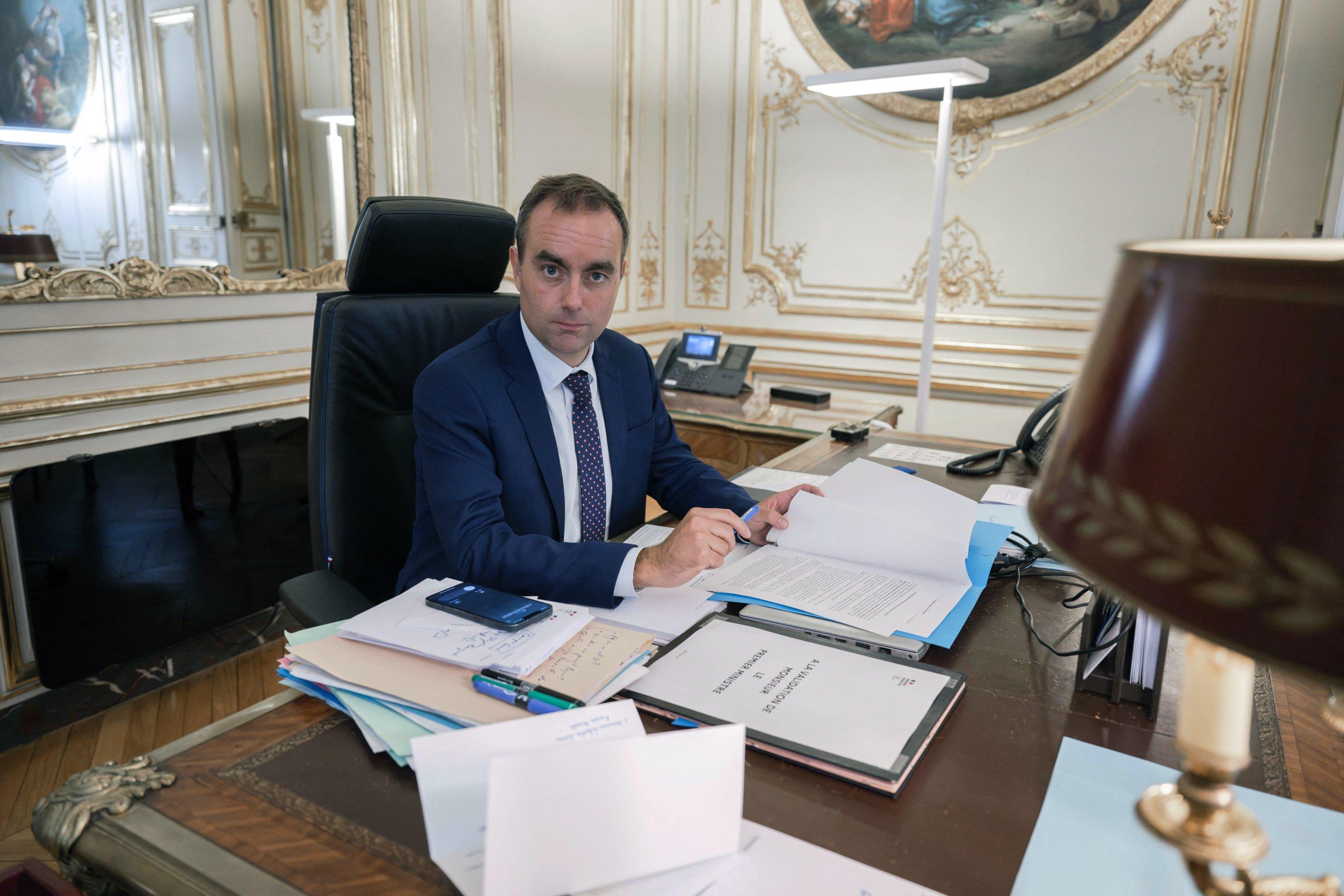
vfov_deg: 53.1
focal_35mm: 24
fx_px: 896
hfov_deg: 73.7
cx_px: 672
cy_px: 448
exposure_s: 1/320
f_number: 3.2
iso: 4000
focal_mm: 24
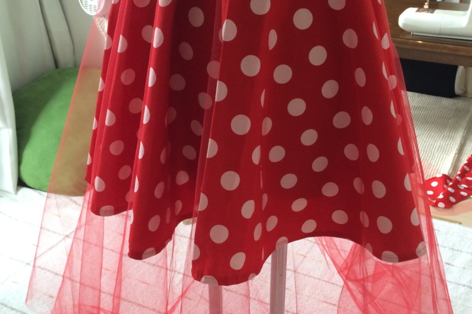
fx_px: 538
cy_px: 188
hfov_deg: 47.4
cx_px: 240
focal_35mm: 41
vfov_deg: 32.5
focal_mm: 4.15
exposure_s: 1/30
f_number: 2.2
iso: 64
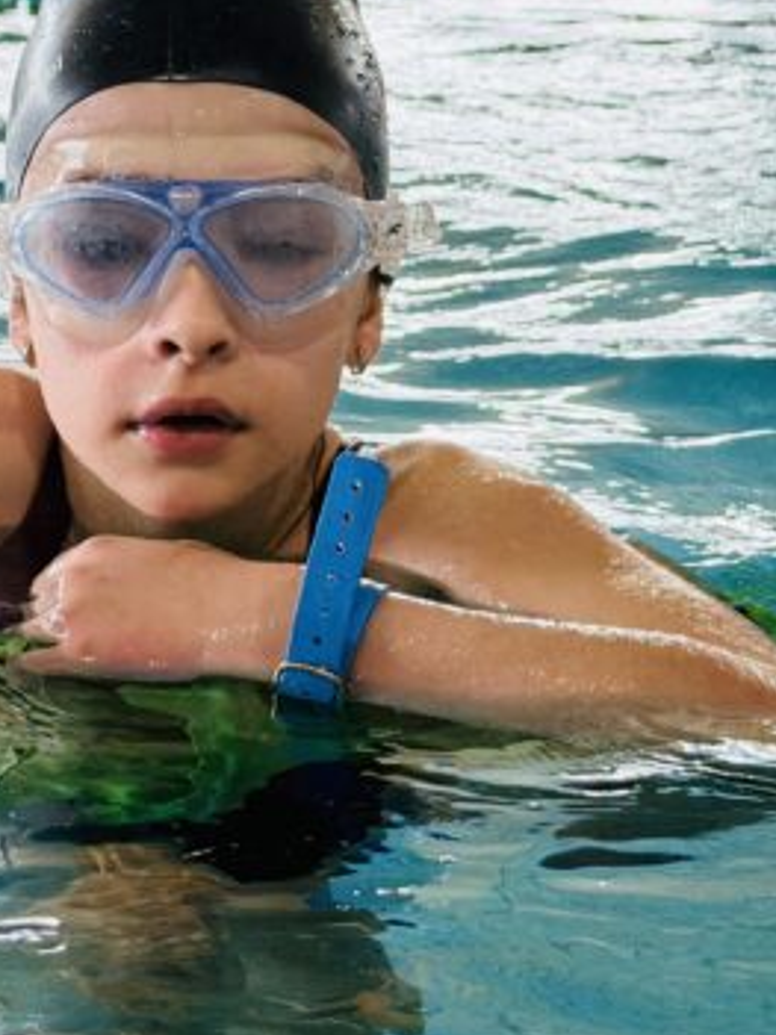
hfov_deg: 14.0
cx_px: 215
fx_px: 3140
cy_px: 392
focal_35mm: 105
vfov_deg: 18.7
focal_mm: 6.76
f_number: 1.78
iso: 100
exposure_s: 1/100
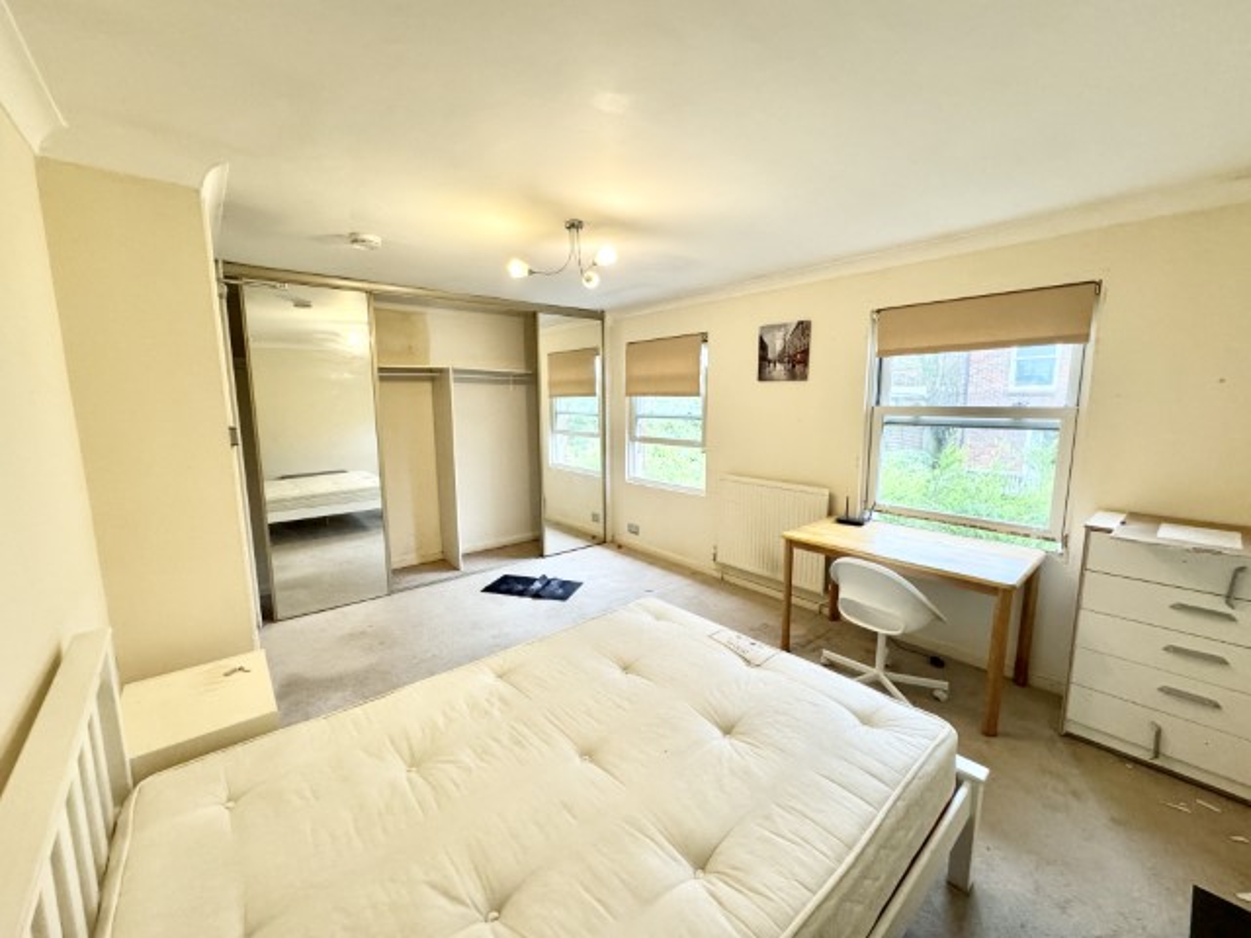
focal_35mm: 14
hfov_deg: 102.1
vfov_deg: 85.7
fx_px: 506
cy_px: 469
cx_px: 626
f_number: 2.2
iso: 320
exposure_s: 1/100
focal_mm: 2.22
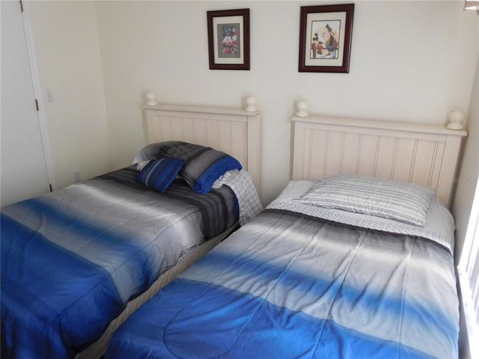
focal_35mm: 25
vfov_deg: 54.8
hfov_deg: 69.4
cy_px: 180
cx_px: 240
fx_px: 346
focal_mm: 4.5
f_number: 3.4
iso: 400
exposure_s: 1/8
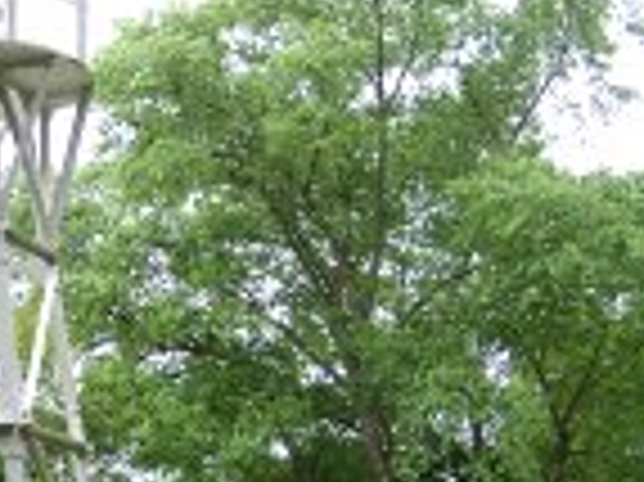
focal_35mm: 112
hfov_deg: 17.1
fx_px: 2082
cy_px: 405
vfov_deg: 13.1
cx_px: -32
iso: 80
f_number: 2.8
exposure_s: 1/200
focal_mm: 6.7
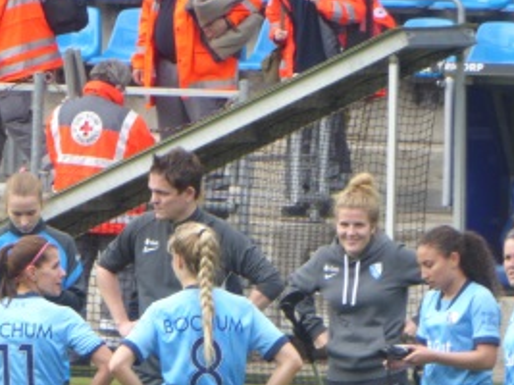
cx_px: 94
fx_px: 16979
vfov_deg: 1.3
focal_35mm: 1144
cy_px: 314
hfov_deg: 1.7
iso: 200
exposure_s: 1/125
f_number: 6.3
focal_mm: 121.5
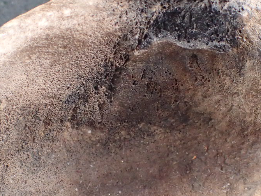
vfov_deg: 17.1
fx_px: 648
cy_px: 111
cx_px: 141
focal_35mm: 86
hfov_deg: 22.8
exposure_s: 1/125
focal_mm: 5.5
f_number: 2.3
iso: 400
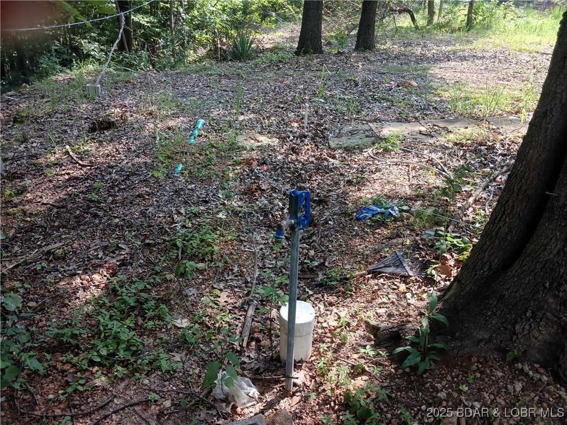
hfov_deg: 65.3
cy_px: 212
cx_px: 284
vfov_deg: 51.4
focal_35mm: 27
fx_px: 442
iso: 32
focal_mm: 4
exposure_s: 1/50
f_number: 1.8
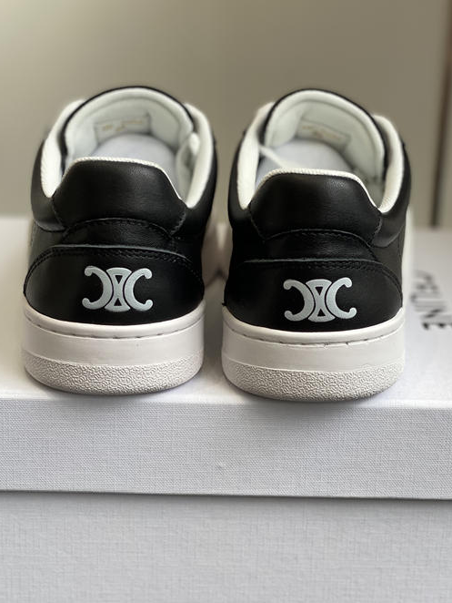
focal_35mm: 68
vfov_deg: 28.5
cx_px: 241
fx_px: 1183
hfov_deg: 21.6
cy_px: 307
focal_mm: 6
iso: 20
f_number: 2
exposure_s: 1/149
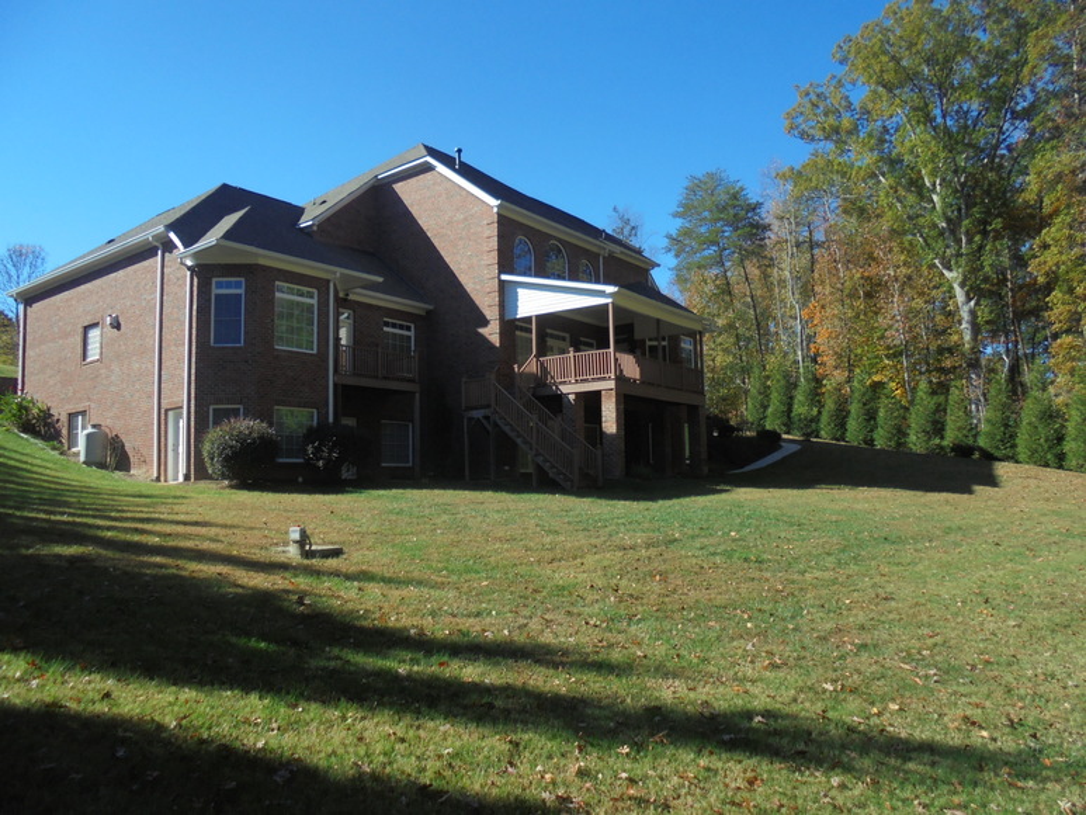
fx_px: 816
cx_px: 543
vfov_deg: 53.1
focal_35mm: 26
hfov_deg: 67.3
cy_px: 408
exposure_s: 1/640
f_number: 3.5
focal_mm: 4.6
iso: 100
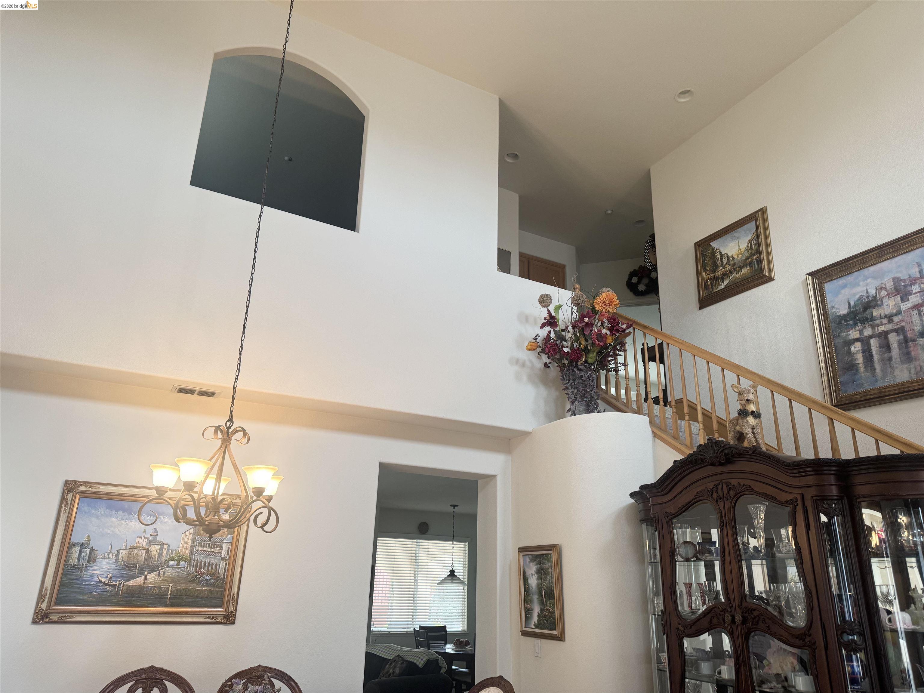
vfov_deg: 56.8
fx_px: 641
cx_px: 462
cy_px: 346
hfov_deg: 71.6
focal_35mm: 24
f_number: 1.78
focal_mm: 6.76
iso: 125
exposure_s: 1/60
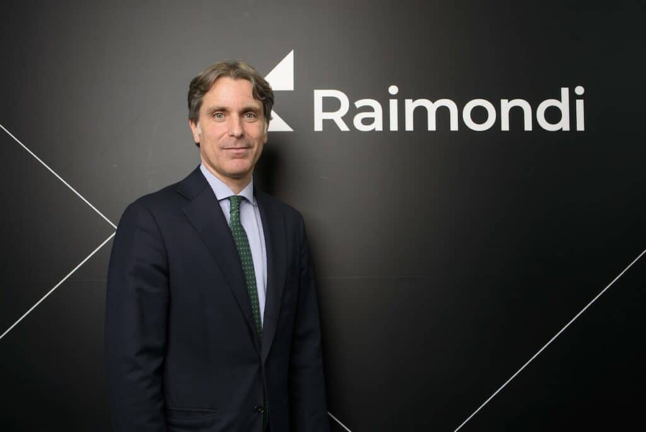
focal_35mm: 35
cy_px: 216
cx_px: 323
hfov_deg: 54.4
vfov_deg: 37.9
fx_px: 628
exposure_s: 1/125
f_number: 5.6
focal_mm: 35
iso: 100
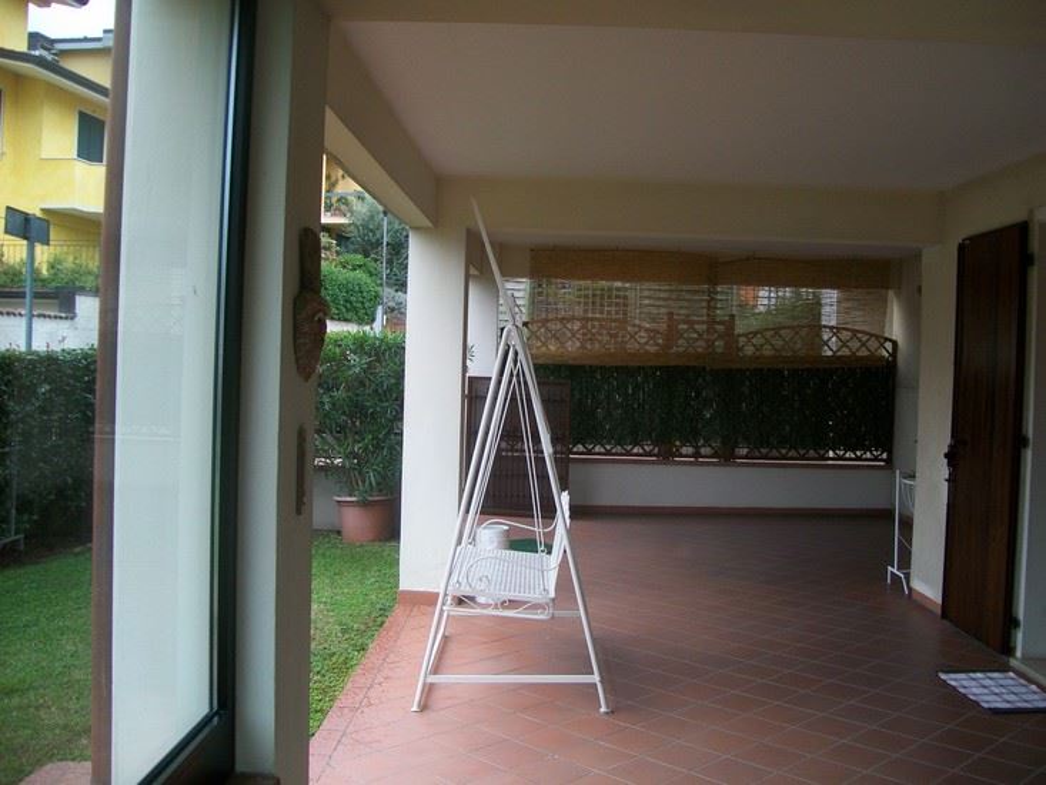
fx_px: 1028
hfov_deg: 53.9
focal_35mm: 34
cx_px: 523
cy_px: 392
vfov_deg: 41.8
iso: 64
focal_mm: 6.1
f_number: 2.7
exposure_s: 1/80
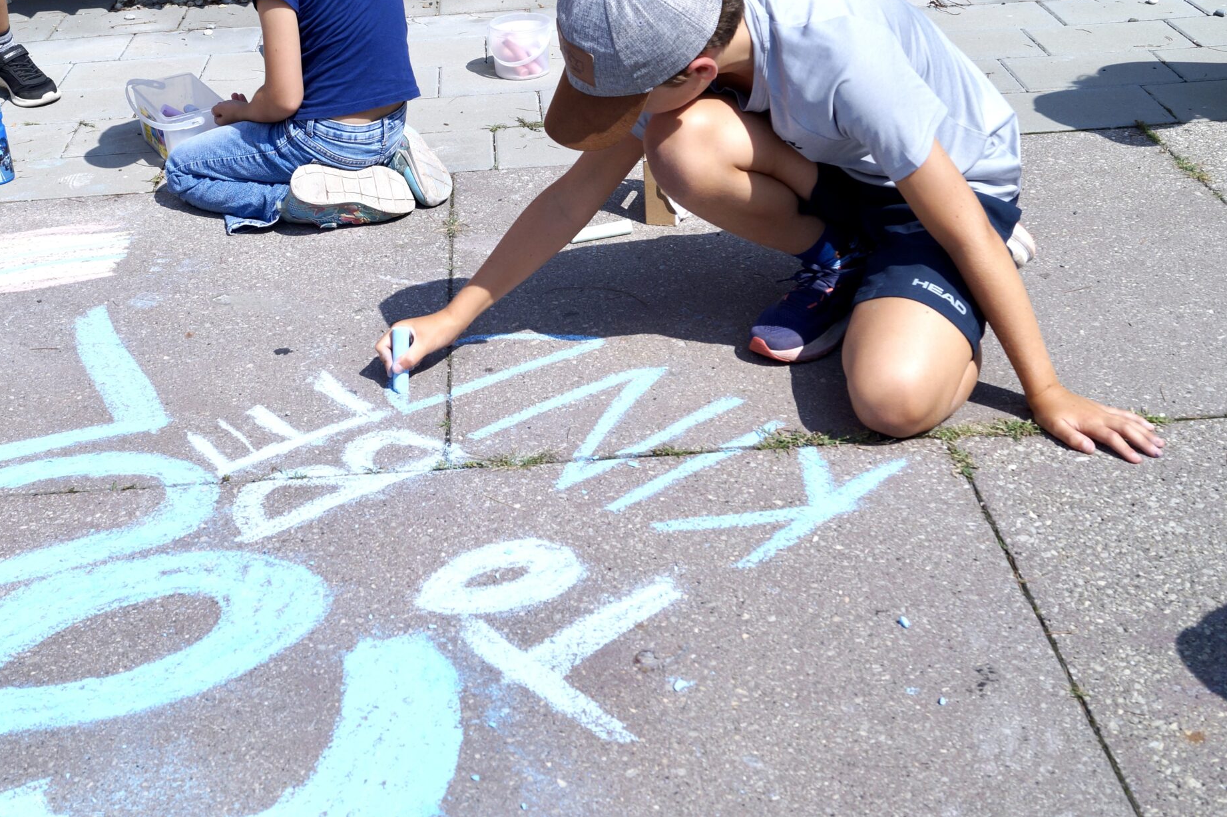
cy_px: 250
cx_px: 476
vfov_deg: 26.8
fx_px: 1703
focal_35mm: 50
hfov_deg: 39.4
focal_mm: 24
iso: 100
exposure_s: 1/500
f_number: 8
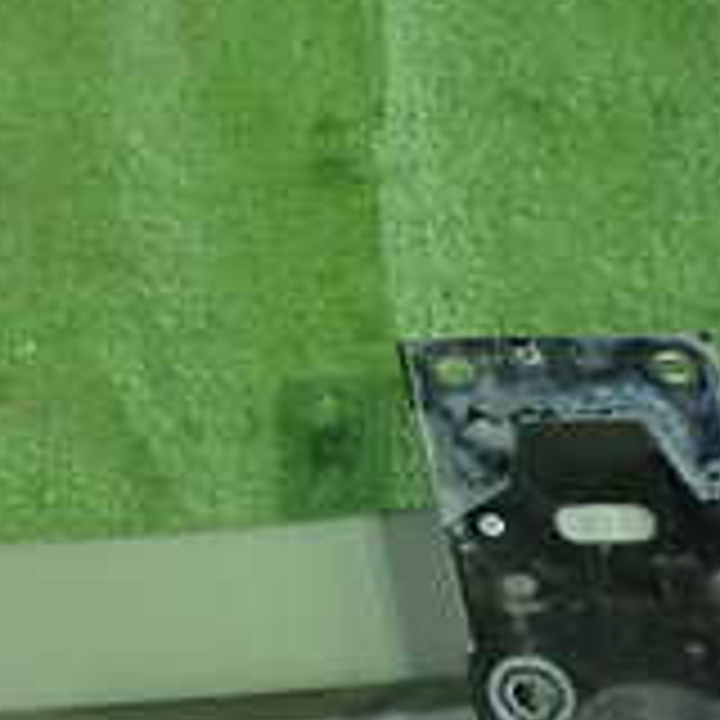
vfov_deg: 20.3
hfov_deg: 19.0
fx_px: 1953
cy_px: 693
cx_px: -270
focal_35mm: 83
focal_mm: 4.5
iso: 500
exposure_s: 1/30
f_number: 2
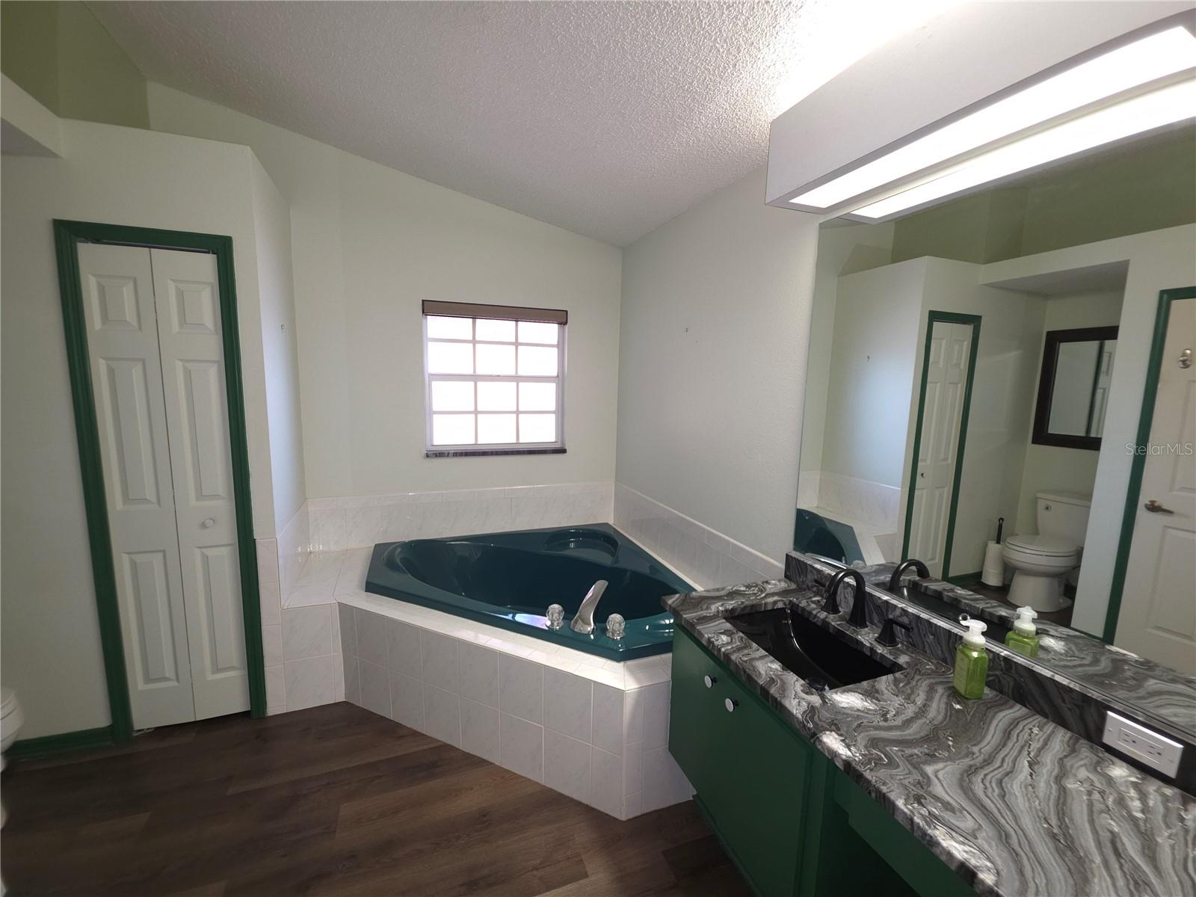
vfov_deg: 89.9
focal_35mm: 13
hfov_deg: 106.2
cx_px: 598
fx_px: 449
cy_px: 448
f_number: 1.9
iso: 80
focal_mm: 2.2
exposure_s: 1/10
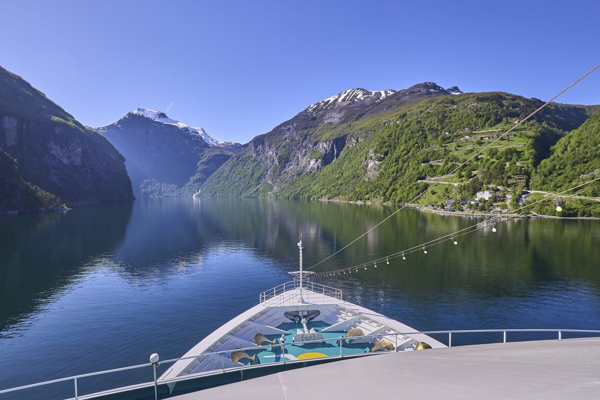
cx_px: 300
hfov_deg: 95.0
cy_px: 200
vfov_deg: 72.1
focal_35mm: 16
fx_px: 275
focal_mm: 11
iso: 100
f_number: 9
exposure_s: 1/250
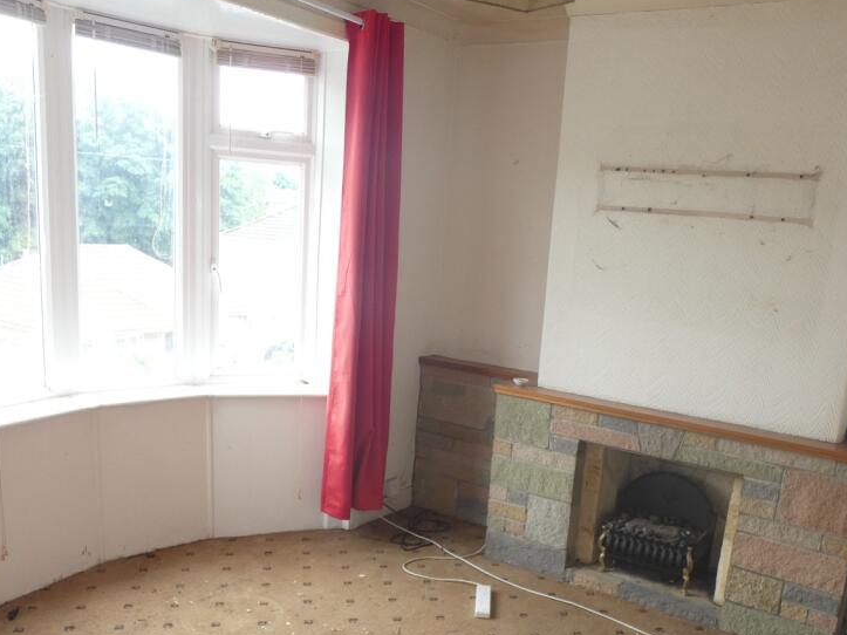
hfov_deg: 53.9
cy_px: 432
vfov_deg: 41.2
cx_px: 463
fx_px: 832
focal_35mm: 34
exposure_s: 1/60
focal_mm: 4.3
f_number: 3
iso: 125
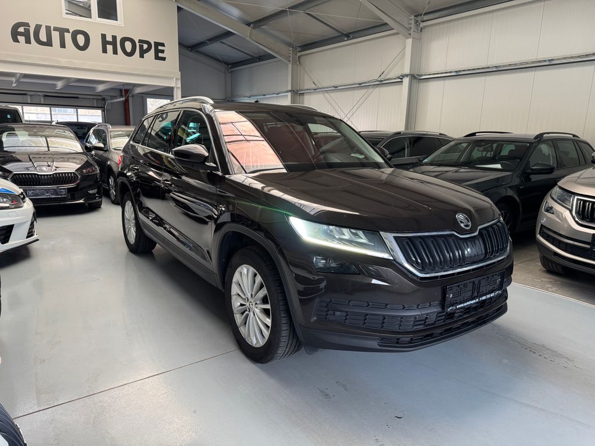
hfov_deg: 71.6
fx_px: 413
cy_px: 223
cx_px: 298
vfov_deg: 56.8
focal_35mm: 24
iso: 200
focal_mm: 6.76
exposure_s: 1/73
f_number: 1.78
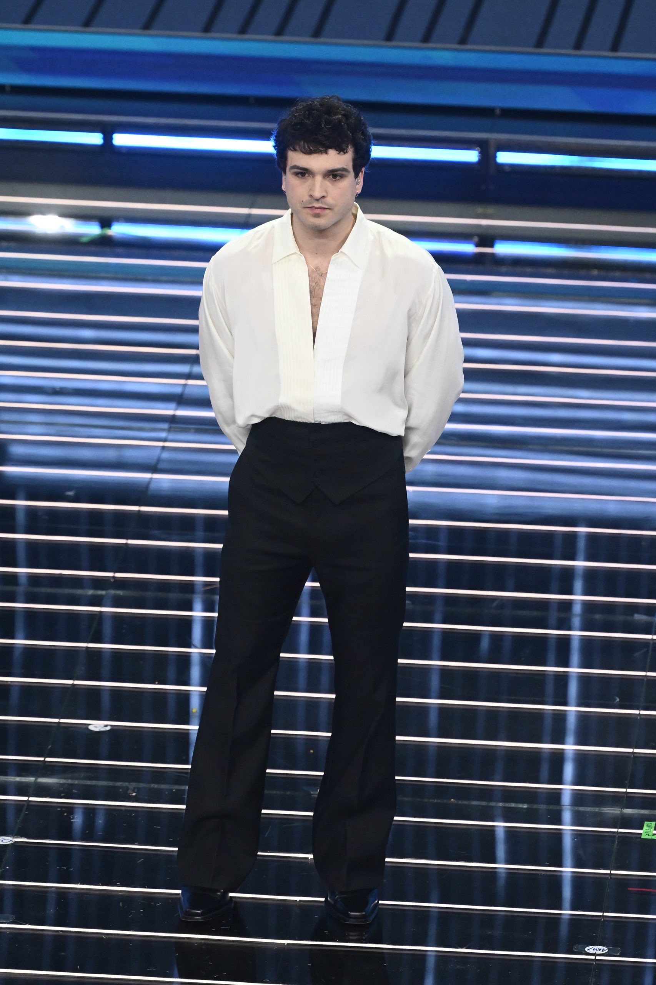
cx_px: 328
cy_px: 492
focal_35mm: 315
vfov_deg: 6.5
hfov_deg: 4.4
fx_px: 8612
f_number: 4.5
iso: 4000
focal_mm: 210
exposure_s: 1/320
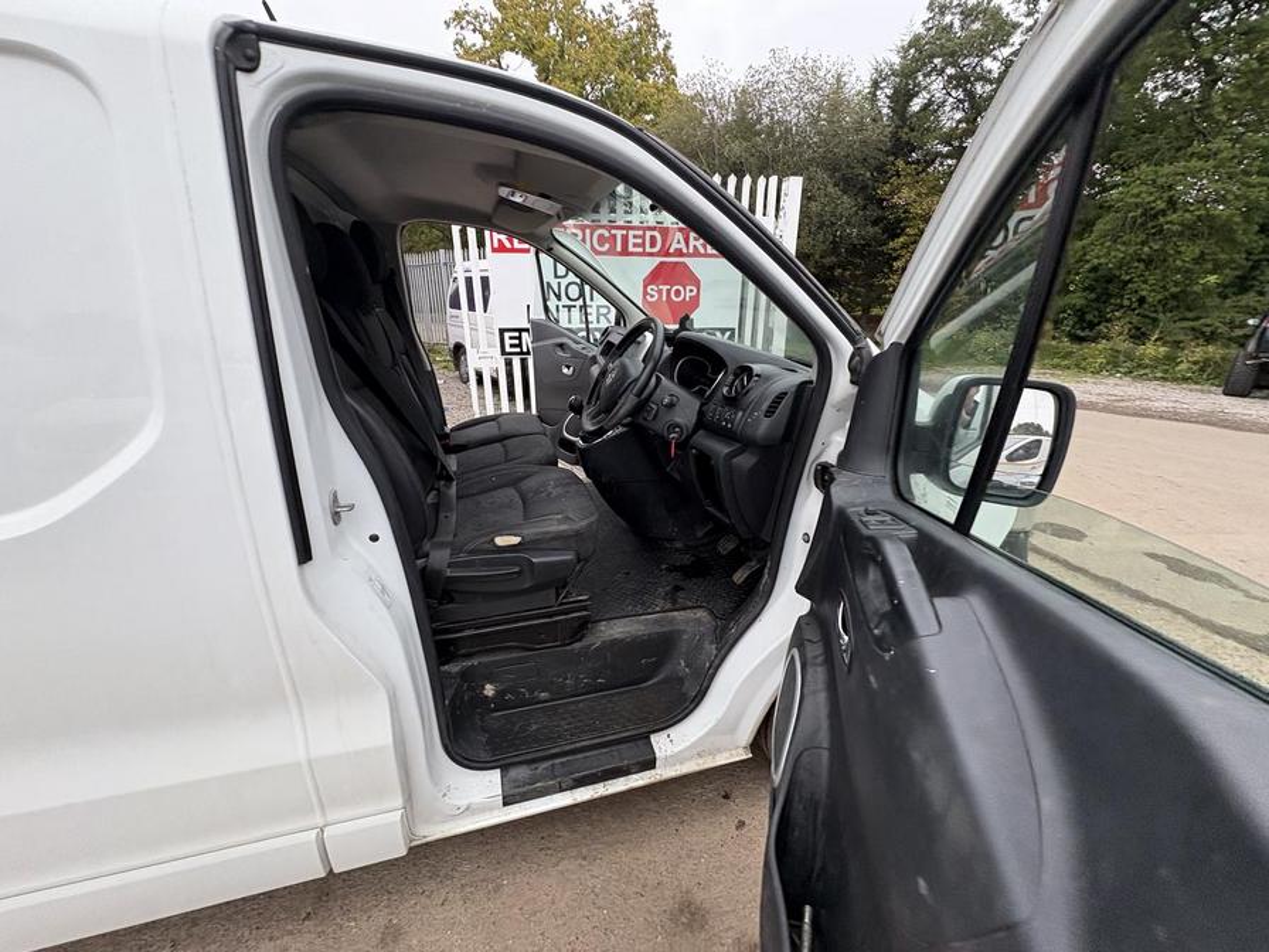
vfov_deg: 85.7
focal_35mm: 14
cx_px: 634
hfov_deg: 102.1
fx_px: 513
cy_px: 476
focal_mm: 2.22
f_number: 2.2
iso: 100
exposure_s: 1/130
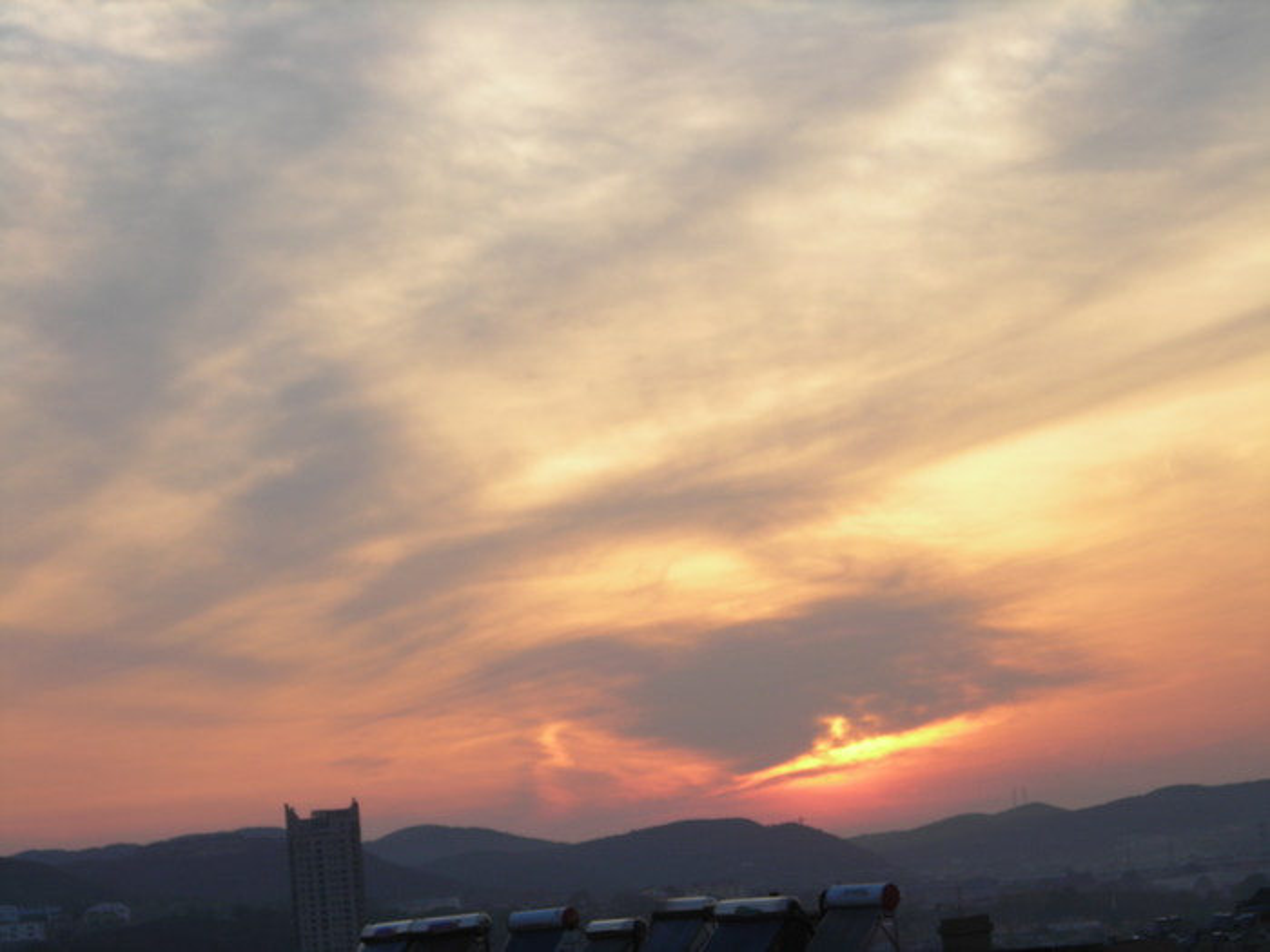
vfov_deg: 12.8
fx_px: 4256
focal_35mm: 116
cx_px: 635
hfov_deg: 17.0
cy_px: 476
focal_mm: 19.2
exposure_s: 1/58
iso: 50
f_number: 5.3
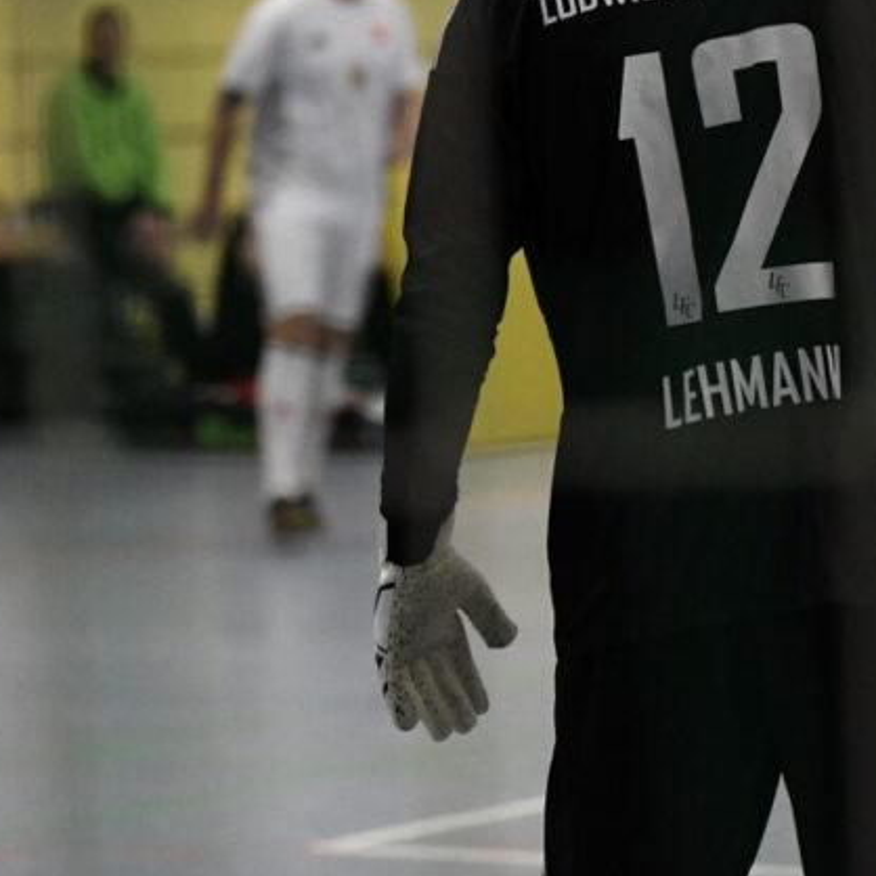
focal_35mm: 204
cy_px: 201
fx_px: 5841
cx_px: 472
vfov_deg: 8.6
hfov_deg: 8.6
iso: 8000
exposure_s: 1/1600
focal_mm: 98
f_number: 2.8
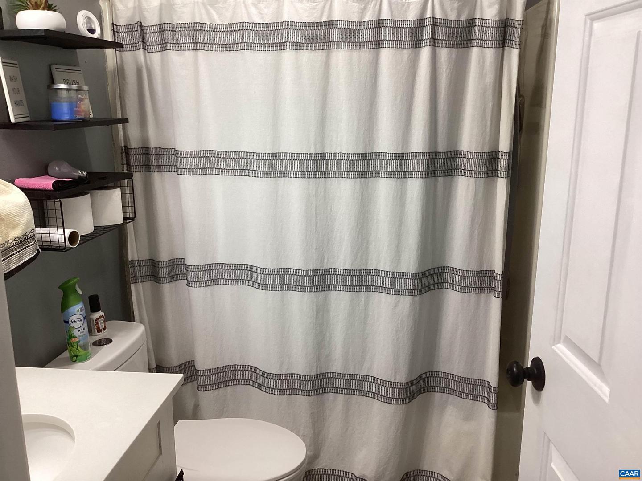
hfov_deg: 58.4
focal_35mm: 31
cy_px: 240
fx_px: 575
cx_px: 321
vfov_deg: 45.4
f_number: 2.4
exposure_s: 1/50
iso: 125
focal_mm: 3.3
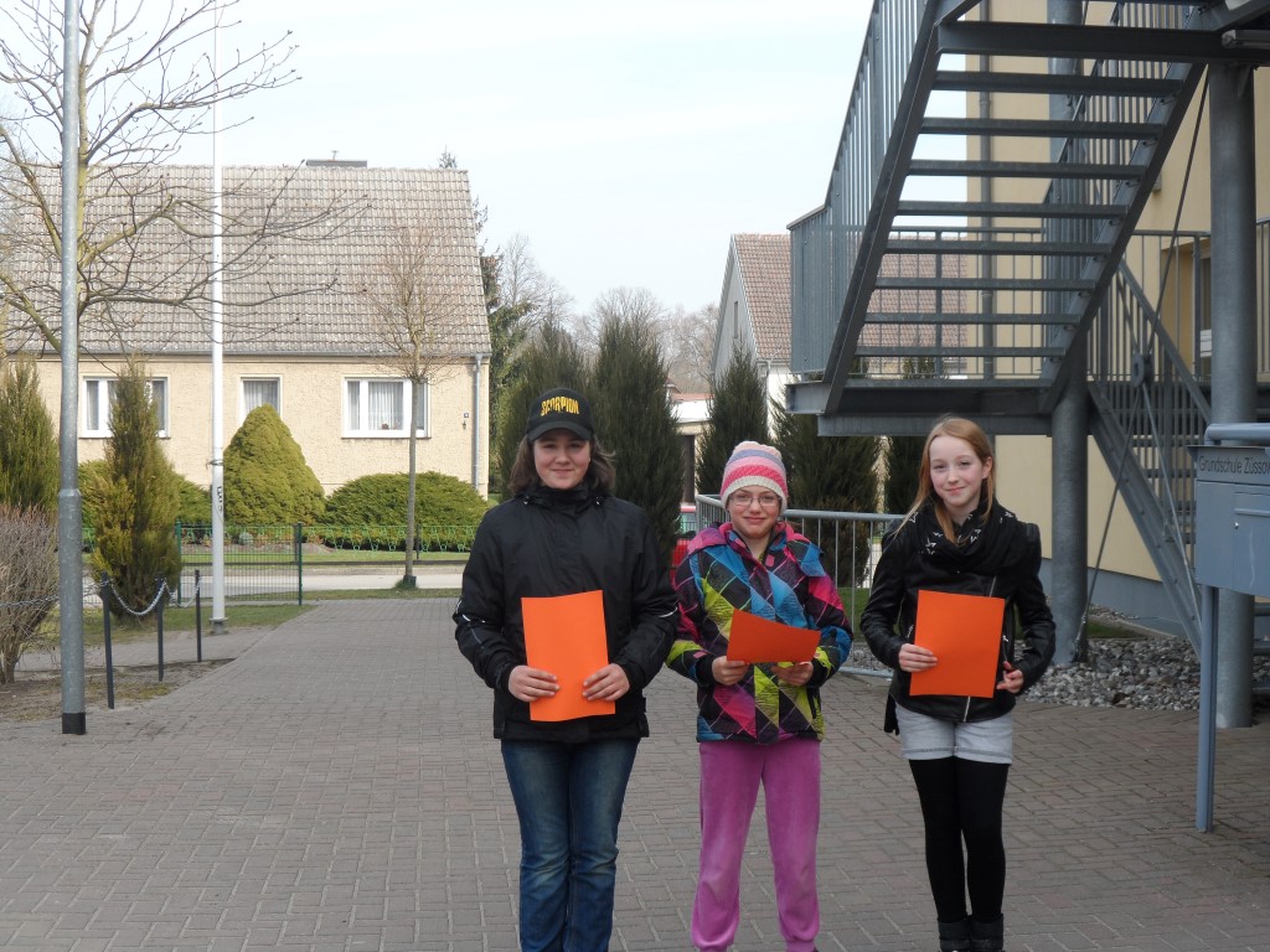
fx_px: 1981
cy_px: 476
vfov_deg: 27.0
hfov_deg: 35.5
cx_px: 635
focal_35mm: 54
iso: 80
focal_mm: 9.8
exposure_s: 1/180
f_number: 4.1
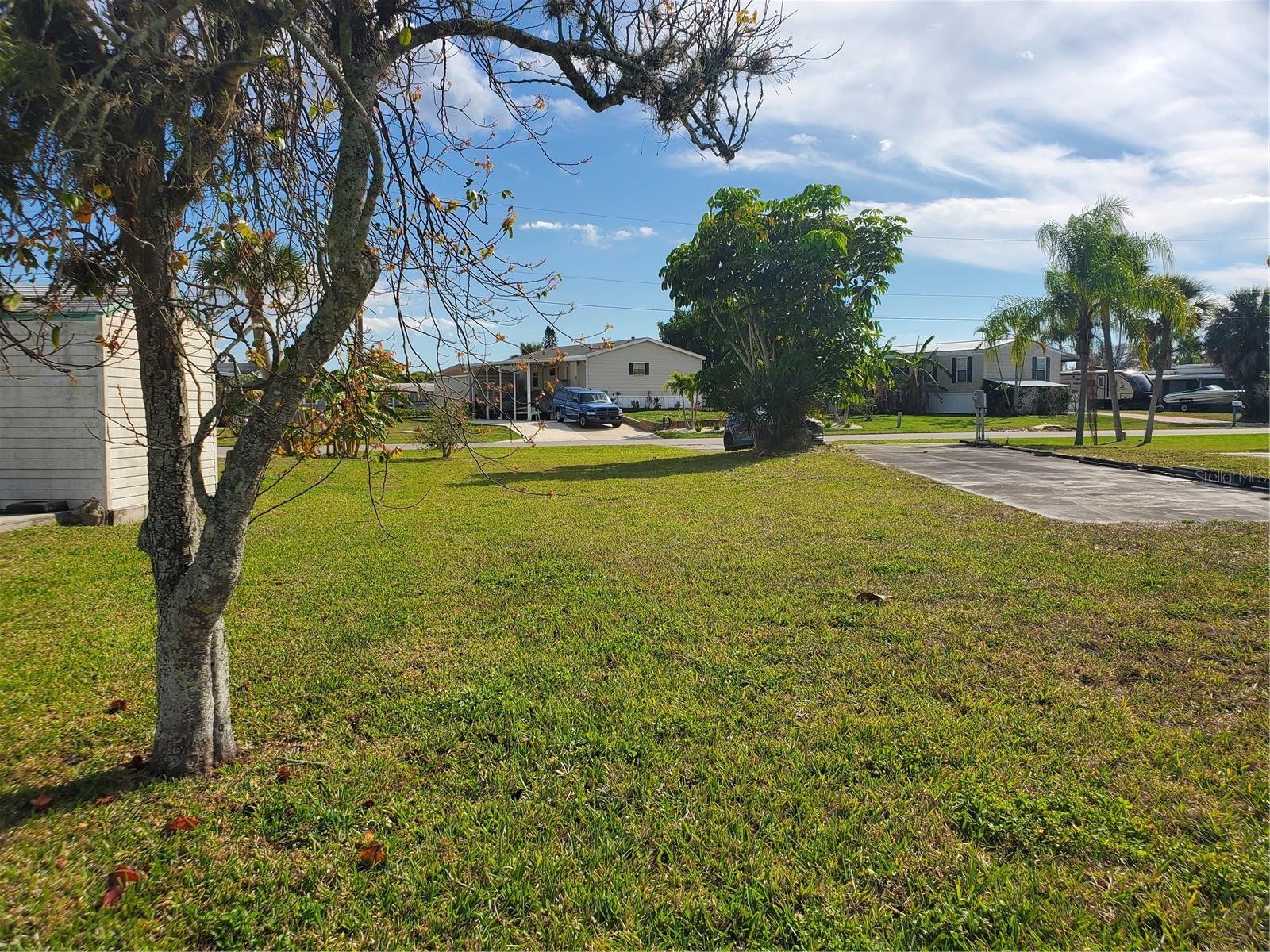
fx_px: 954
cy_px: 476
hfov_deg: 67.3
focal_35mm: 26
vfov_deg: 53.1
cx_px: 635
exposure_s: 1/2254
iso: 50
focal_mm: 4.3
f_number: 2.4
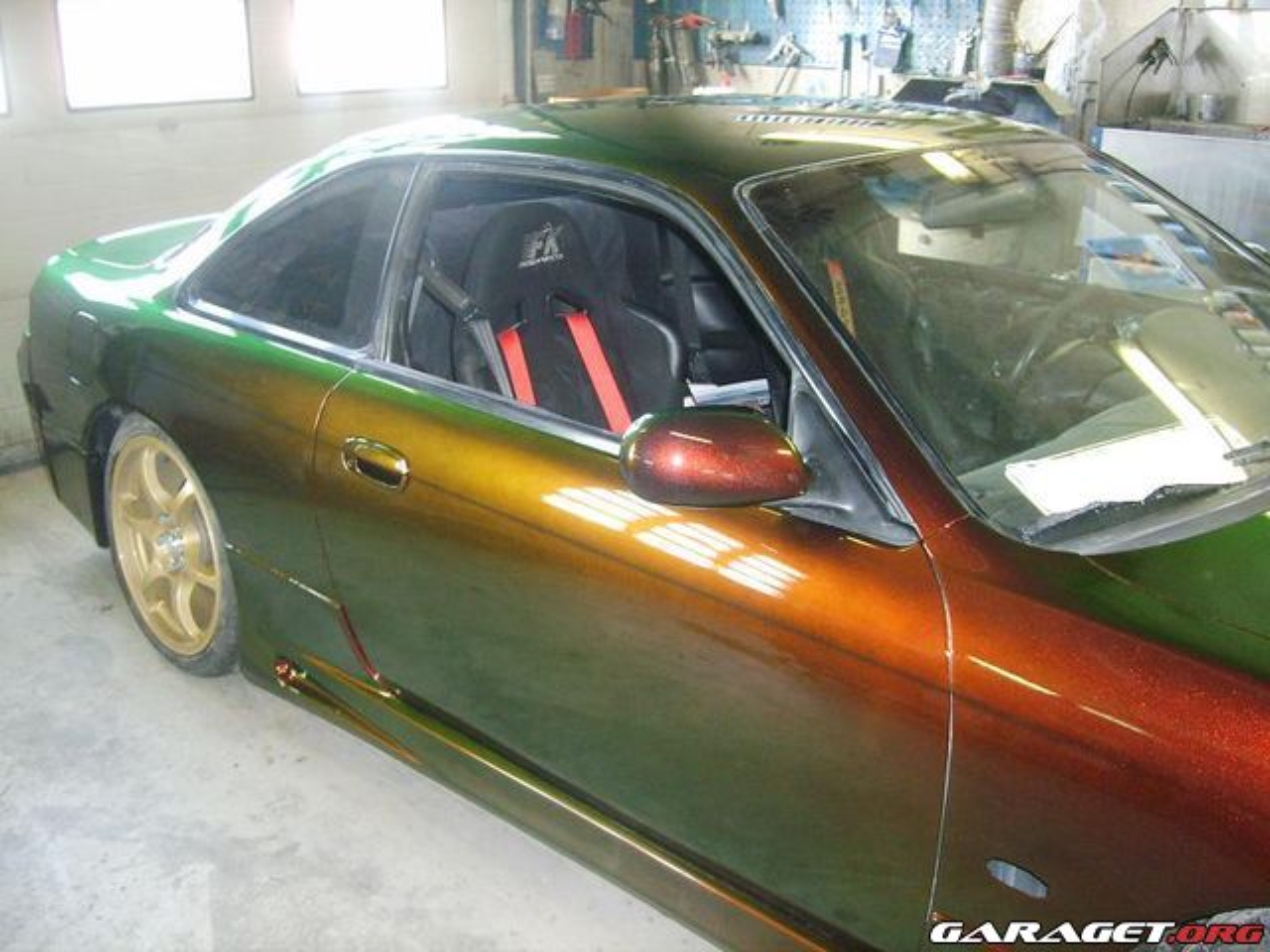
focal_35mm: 35
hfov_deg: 52.6
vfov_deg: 40.7
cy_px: 476
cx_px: 635
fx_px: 1284
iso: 277
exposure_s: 1/30
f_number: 2.8
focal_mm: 5.8
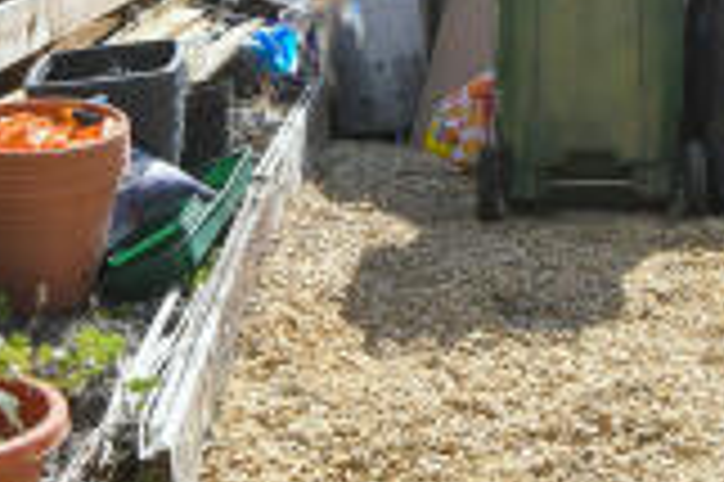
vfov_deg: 12.9
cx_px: 576
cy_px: -178
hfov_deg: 19.8
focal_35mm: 102
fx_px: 2049
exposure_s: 1/2500
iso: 320
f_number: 6.3
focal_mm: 16
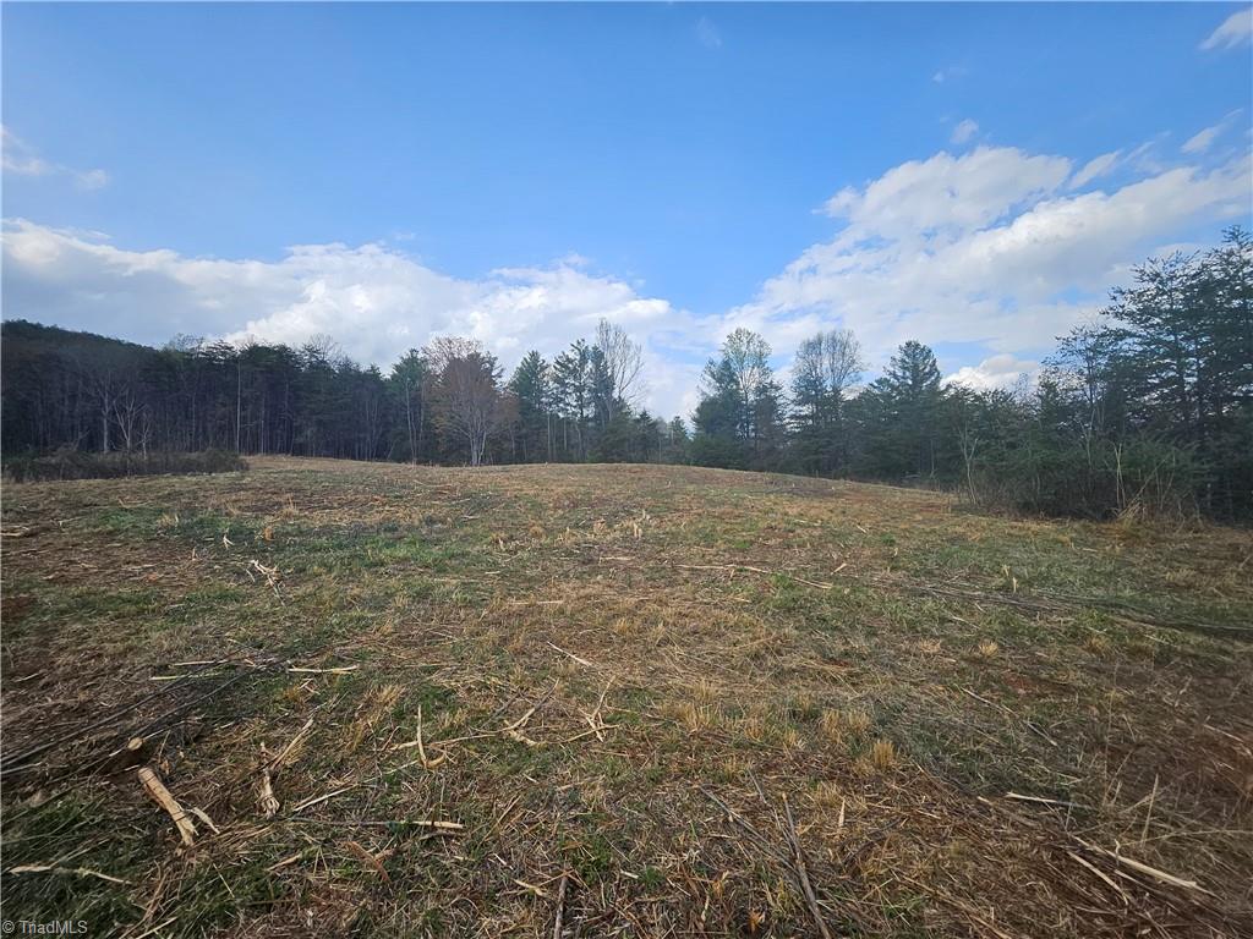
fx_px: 471
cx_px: 626
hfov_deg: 106.2
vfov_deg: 89.9
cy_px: 470
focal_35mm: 13
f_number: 2.2
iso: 40
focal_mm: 1.74
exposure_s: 1/825
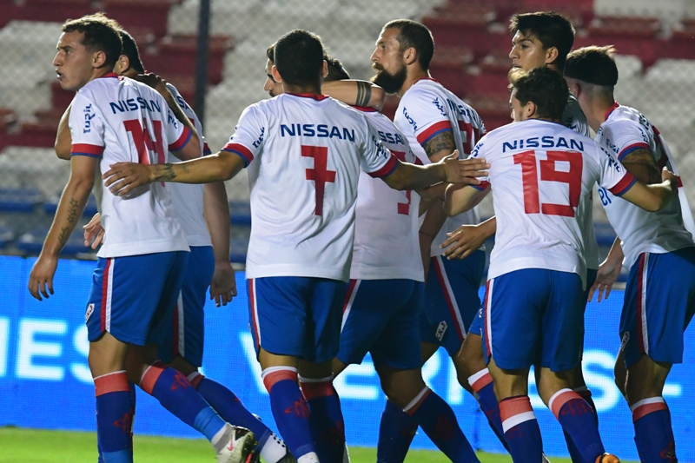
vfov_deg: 2.3
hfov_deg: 3.4
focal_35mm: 600
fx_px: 11580
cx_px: 348
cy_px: 232
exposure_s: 1/640
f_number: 6.3
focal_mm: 400
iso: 8000
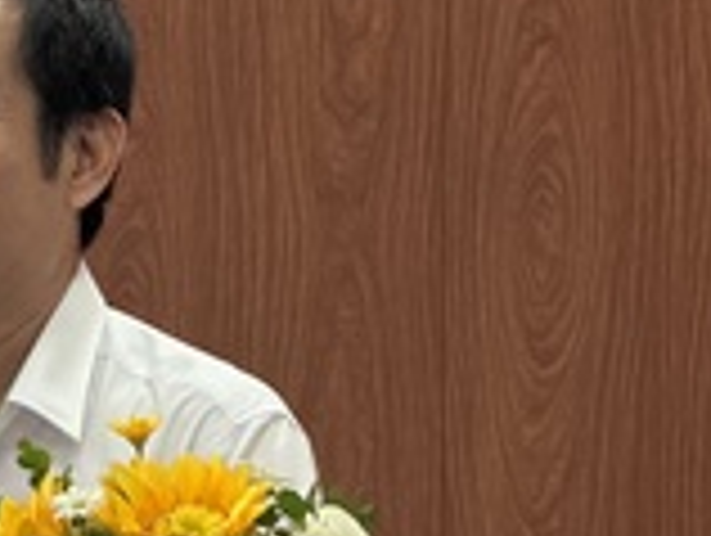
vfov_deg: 3.7
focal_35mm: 404
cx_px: -670
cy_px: -95
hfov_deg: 4.8
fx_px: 8311
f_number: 2.8
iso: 320
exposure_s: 1/120
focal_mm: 16.89
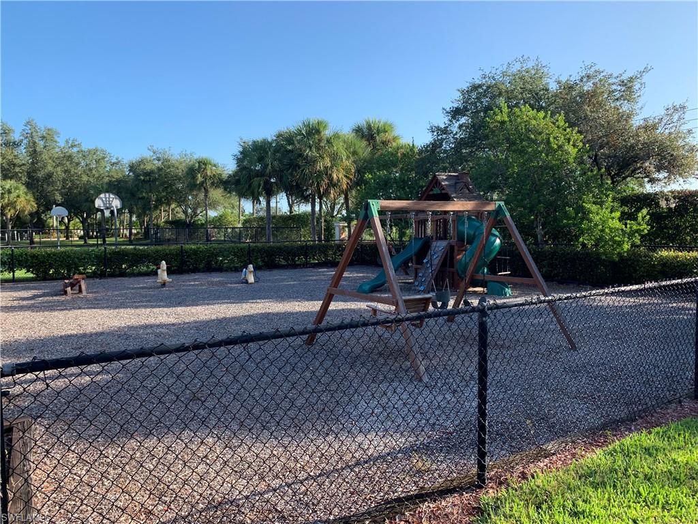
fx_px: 524
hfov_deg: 67.3
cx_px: 349
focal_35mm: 26
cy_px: 262
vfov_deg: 53.1
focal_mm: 4.25
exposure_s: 1/754
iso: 25
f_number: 1.8
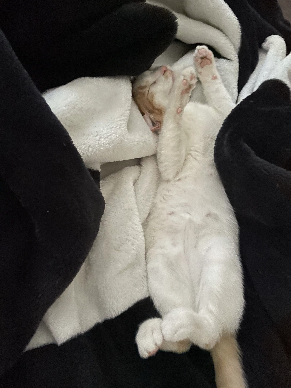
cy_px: 194
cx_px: 146
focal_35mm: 26
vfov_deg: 67.3
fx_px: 291
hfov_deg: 53.1
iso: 500
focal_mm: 4.2
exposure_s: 1/12
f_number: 1.6
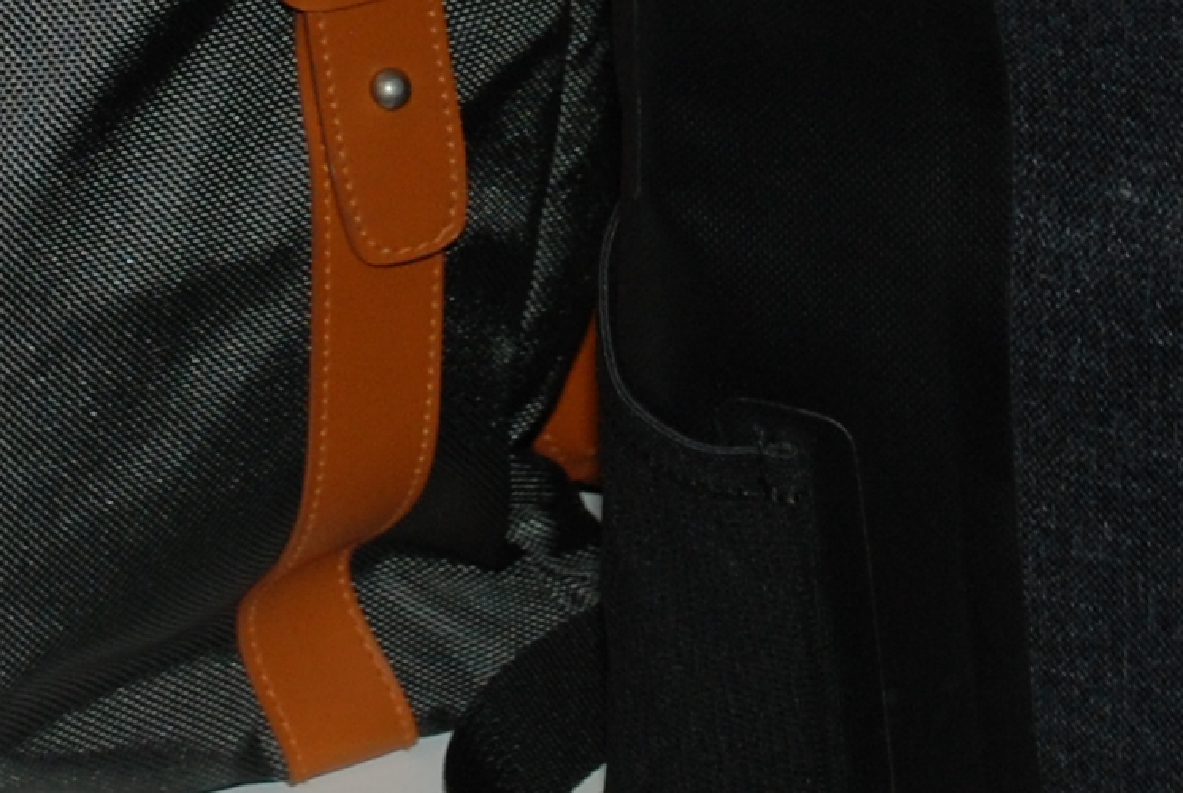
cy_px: -462
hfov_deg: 8.2
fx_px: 8195
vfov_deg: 5.5
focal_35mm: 249
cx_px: 298
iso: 200
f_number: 4.2
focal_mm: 32
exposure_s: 1/60
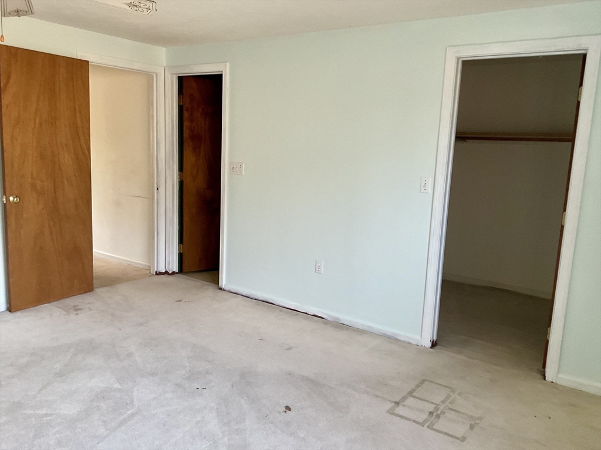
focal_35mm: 29
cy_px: 225
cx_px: 300
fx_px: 503
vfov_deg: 48.2
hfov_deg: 61.7
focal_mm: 3
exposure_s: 1/60
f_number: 1.8
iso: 125
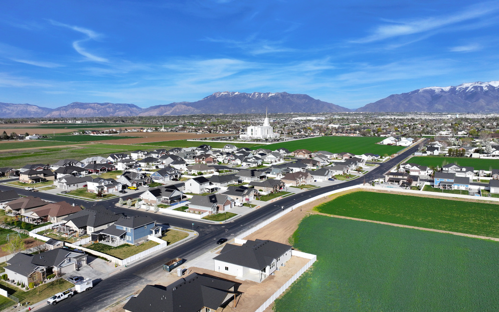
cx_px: 249
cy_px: 164
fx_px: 354
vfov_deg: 47.6
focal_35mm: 26
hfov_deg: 70.4
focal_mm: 12.29
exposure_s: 1/2500
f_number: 2.8
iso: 100
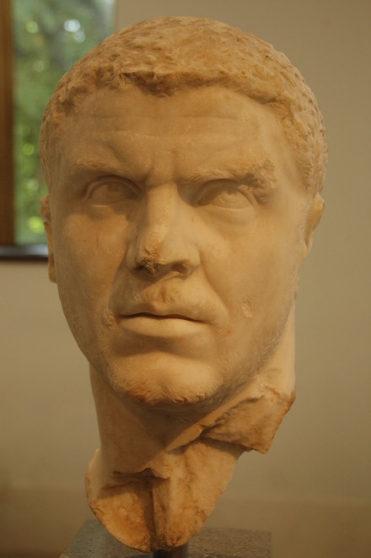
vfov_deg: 36.9
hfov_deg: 25.0
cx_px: 186
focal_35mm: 54
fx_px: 836
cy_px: 279
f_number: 5.6
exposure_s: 1/125
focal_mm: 36
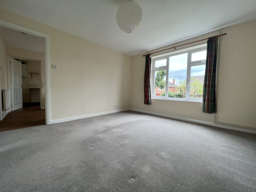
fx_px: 96
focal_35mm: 13
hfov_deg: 106.2
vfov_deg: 89.9
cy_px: 96
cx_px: 128
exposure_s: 1/99
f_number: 1.8
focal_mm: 1.57
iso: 40
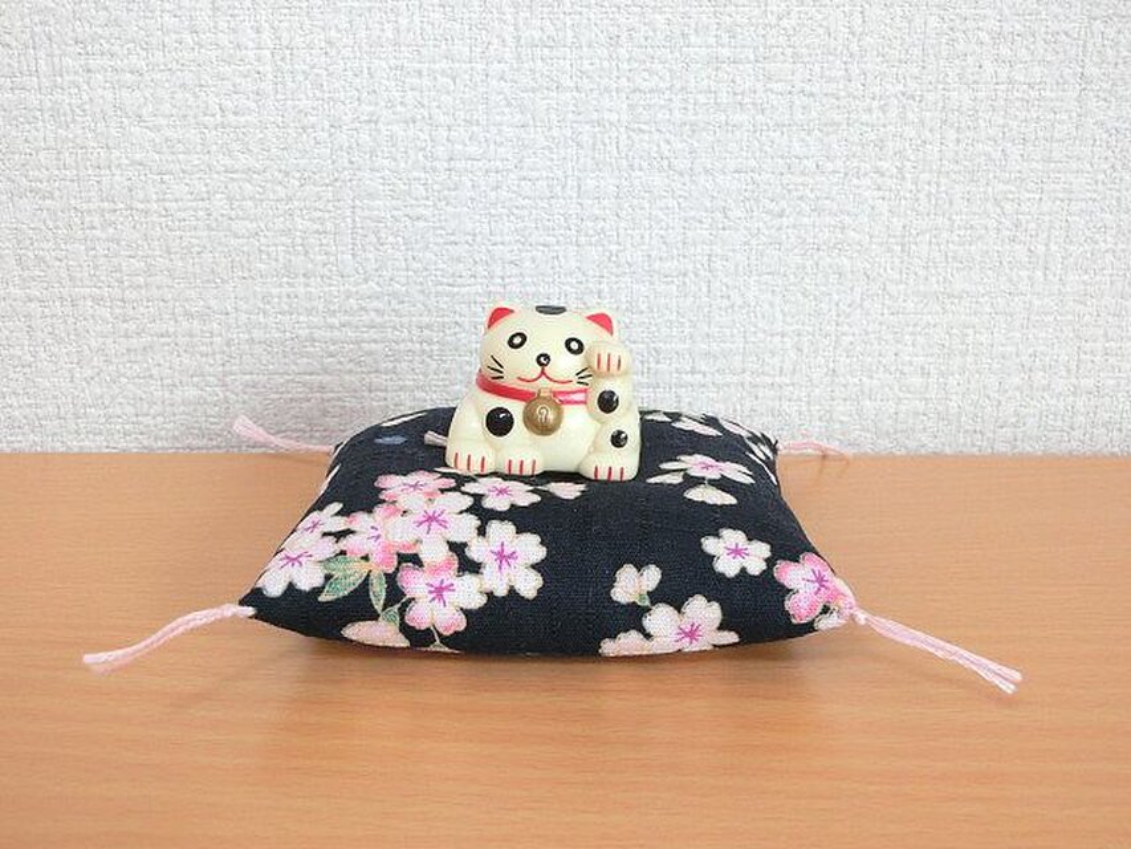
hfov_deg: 42.1
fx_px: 1470
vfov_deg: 32.2
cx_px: 566
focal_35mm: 45
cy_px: 424
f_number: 4.4
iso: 400
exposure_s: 1/80
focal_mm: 8
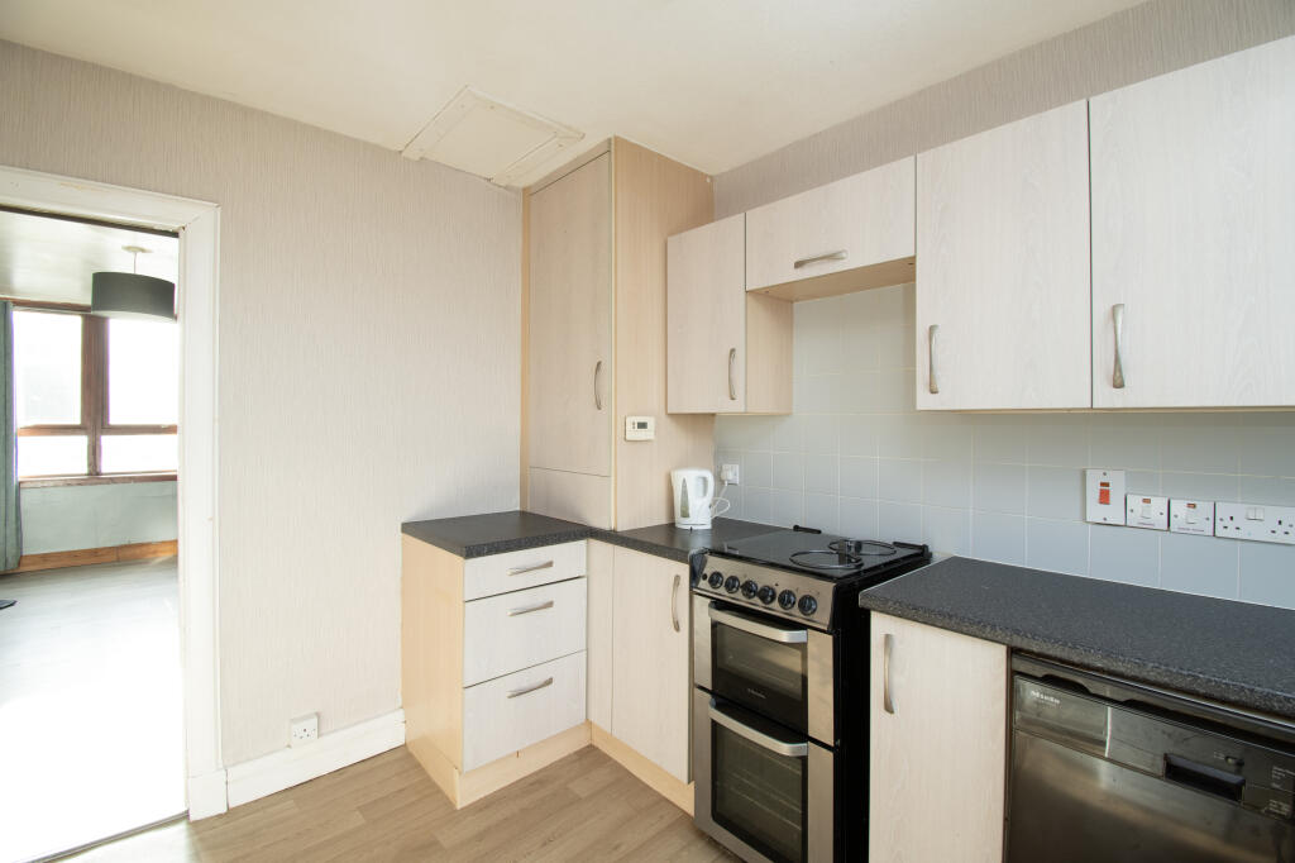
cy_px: 432
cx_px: 648
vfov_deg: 77.3
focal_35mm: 15
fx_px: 539
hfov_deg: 100.4
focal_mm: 10
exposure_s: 1/20
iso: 320
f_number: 9
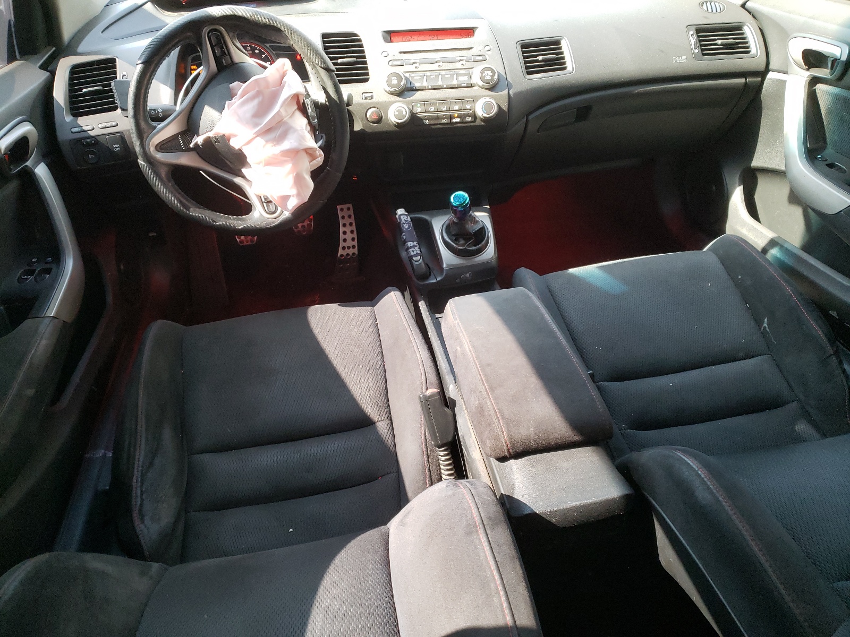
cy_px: 318
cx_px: 425
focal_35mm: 26
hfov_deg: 67.3
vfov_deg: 53.1
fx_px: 638
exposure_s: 1/60.2
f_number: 1.5
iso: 185
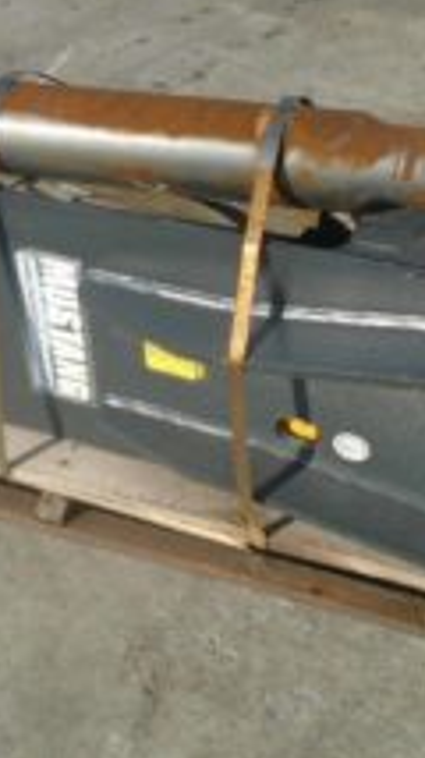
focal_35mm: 53
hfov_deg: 22.6
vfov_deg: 39.2
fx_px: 1064
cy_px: 372
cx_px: 181
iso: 100
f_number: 8
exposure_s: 1/160
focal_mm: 4.6
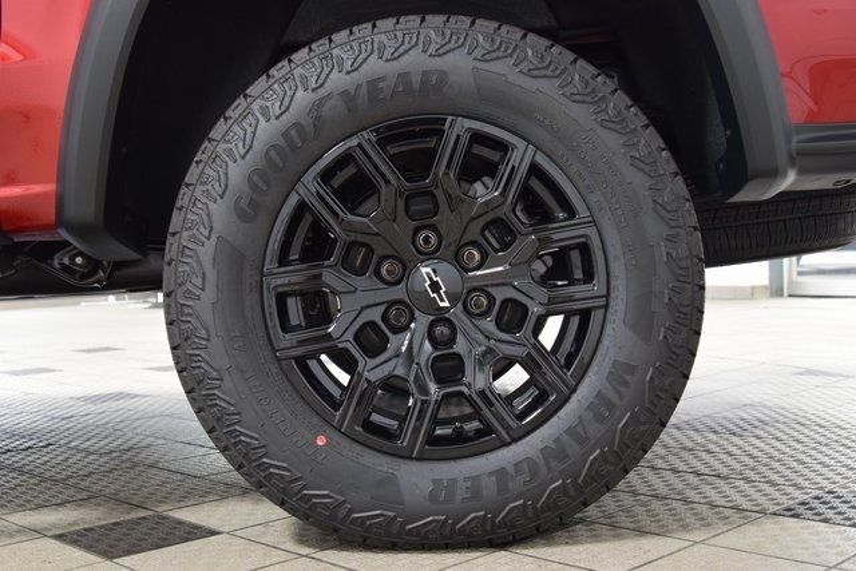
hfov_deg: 42.3
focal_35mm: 46
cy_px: 286
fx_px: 1106
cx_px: 428
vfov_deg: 29.0
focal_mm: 31
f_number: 6.3
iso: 1600
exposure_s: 1/15
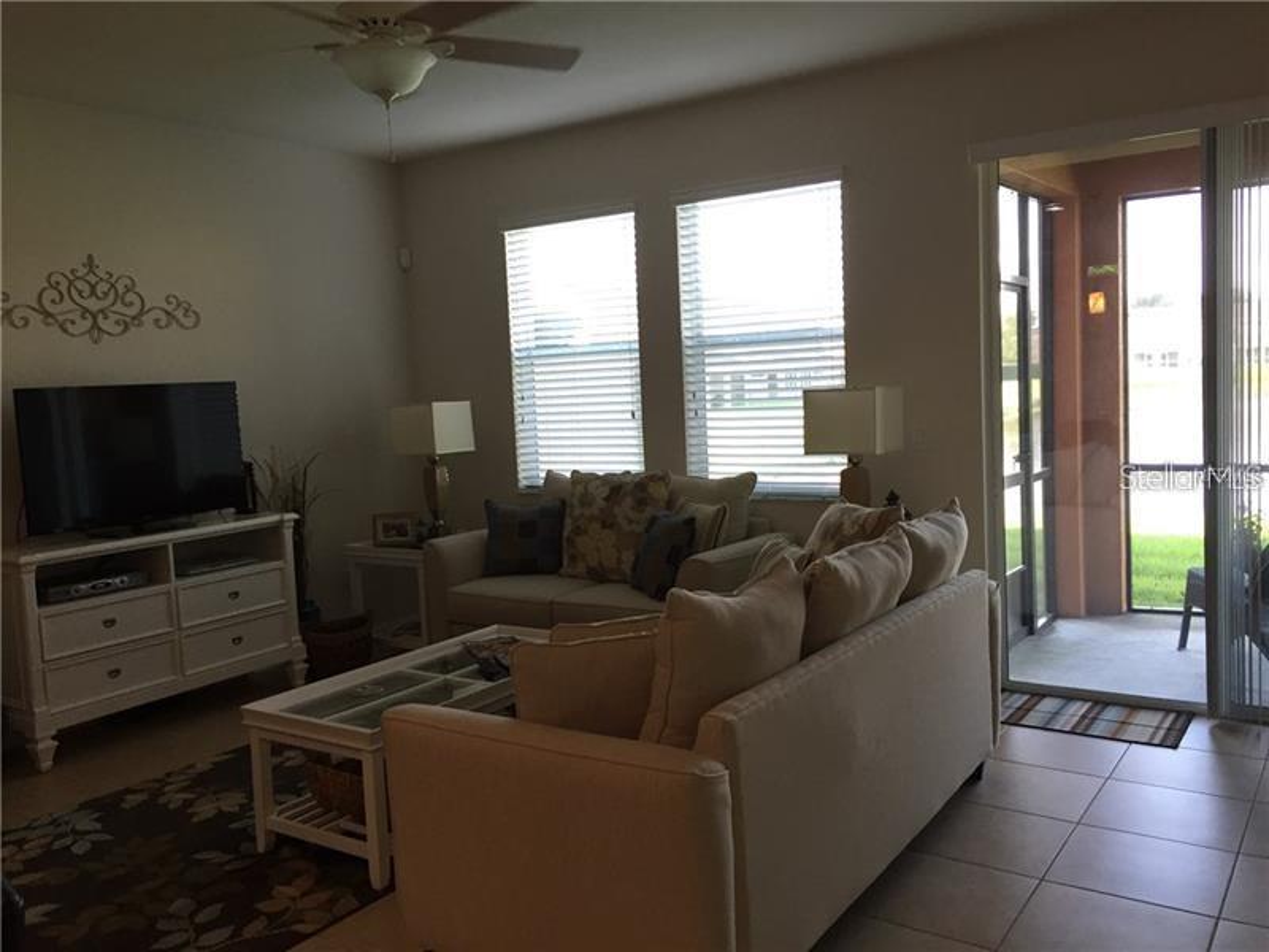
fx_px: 1063
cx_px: 634
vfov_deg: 48.2
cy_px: 476
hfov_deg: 61.7
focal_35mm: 29
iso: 40
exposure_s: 1/30
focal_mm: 4.15
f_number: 2.2
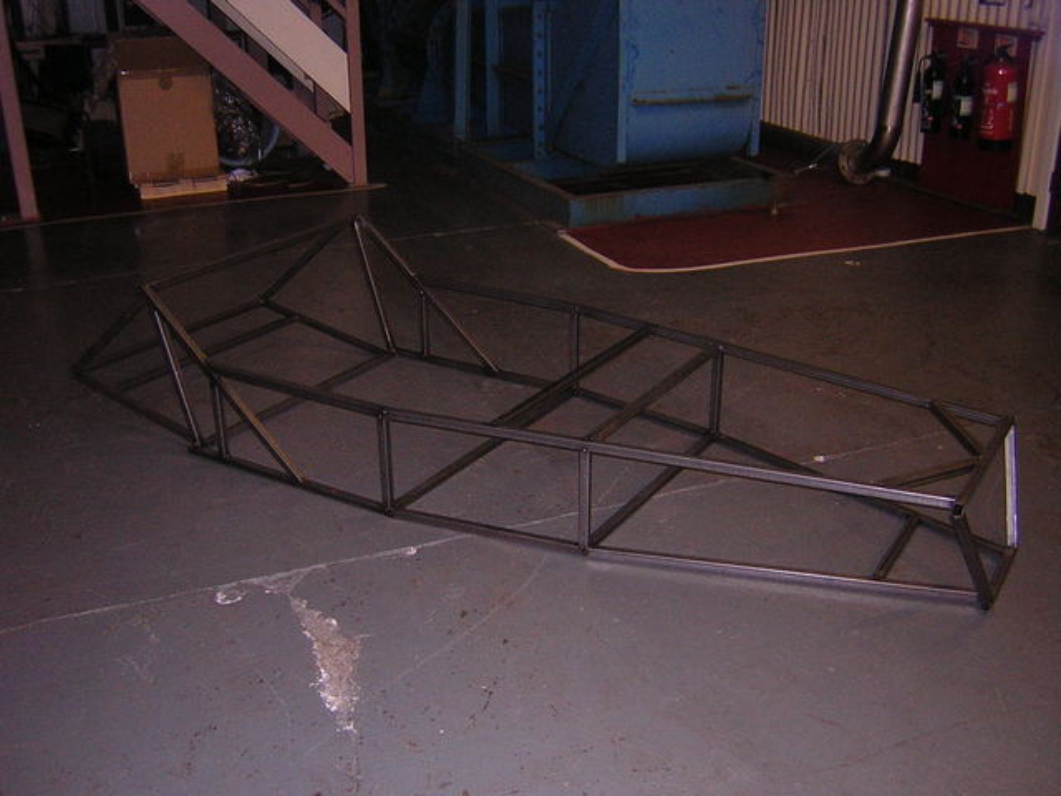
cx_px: 530
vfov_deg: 39.7
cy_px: 398
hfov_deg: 51.4
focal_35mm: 36
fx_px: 1103
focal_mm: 4.7
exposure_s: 1/60.1
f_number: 2.6
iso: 400
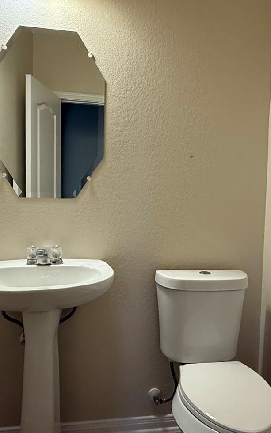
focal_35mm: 31
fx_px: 366
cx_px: 169
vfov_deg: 61.2
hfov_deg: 40.3
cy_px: 228
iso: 200
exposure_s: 1/120
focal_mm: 2.22
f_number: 2.2
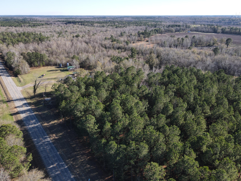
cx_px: 122
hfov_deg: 69.4
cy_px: 87
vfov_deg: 54.9
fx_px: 174
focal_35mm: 25
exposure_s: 1/320
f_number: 2.8
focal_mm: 4.5
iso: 100
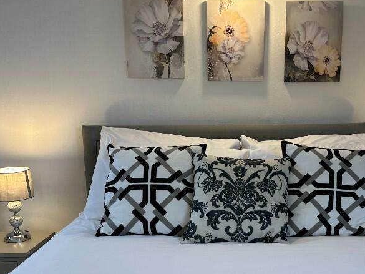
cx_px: 238
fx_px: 443
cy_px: 186
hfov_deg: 44.2
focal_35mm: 42
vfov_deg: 34.0
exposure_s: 1/100
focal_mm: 6.86
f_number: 1.78
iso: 80
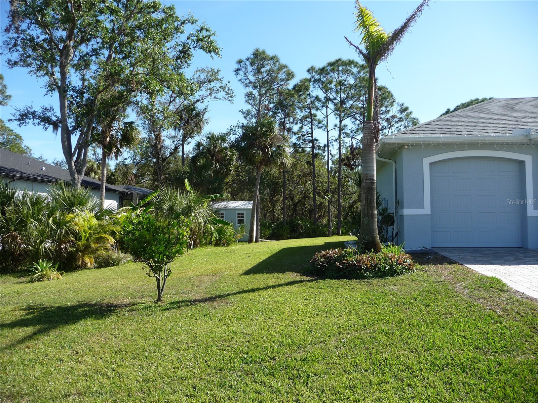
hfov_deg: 63.4
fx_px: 435
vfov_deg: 49.7
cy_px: 202
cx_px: 269
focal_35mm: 28
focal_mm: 4.7
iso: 100
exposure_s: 1/640
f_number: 3.3
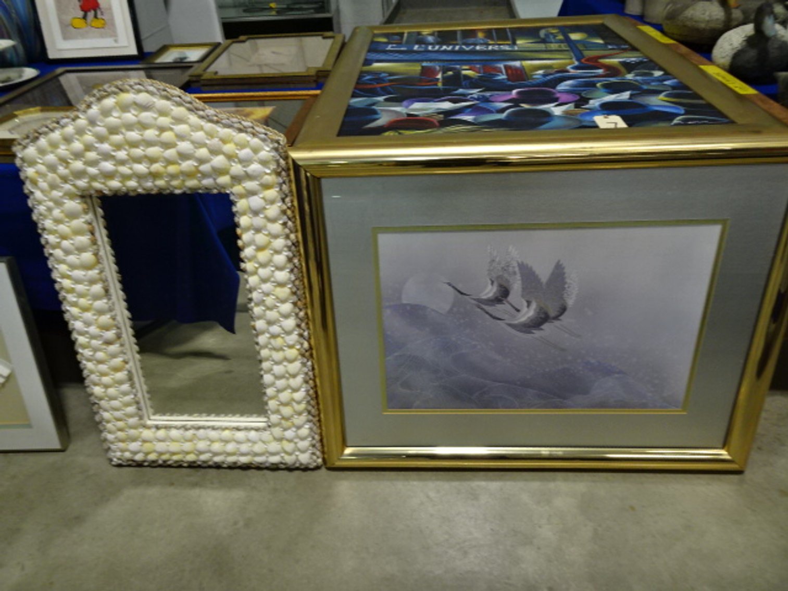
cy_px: 296
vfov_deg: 56.8
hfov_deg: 71.6
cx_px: 394
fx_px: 546
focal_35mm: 24
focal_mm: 4.1
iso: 200
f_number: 3.5
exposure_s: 1/30
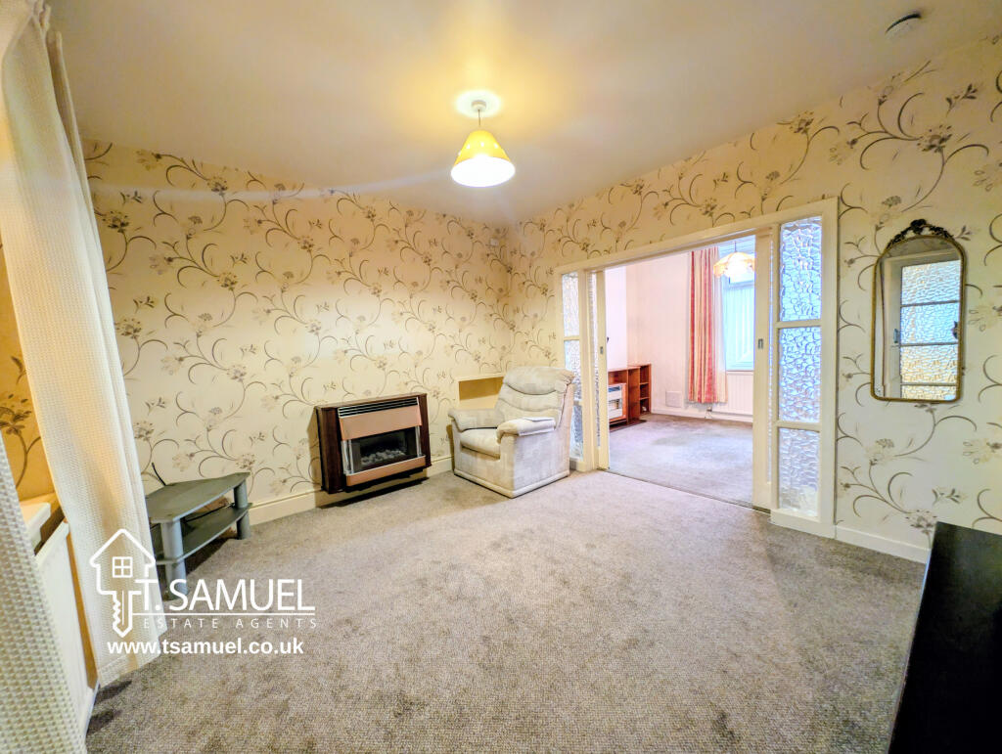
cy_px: 377
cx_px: 501
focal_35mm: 12
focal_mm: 2.23
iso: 110
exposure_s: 1/16.7
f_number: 1.95
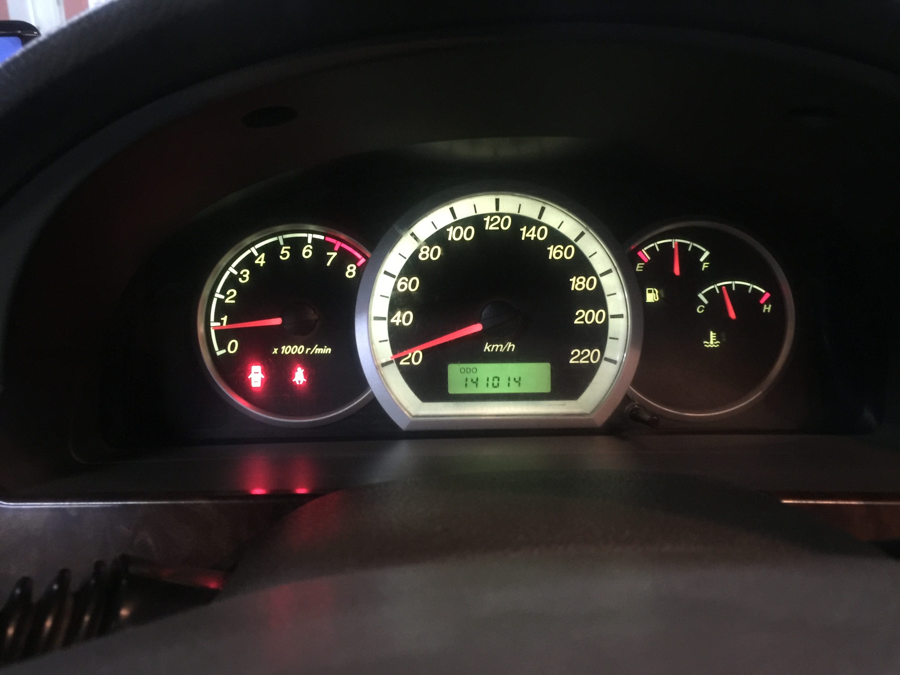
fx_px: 754
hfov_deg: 61.7
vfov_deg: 48.2
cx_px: 450
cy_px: 338
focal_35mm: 29
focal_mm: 4.15
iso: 160
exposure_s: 1/4
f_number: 2.2
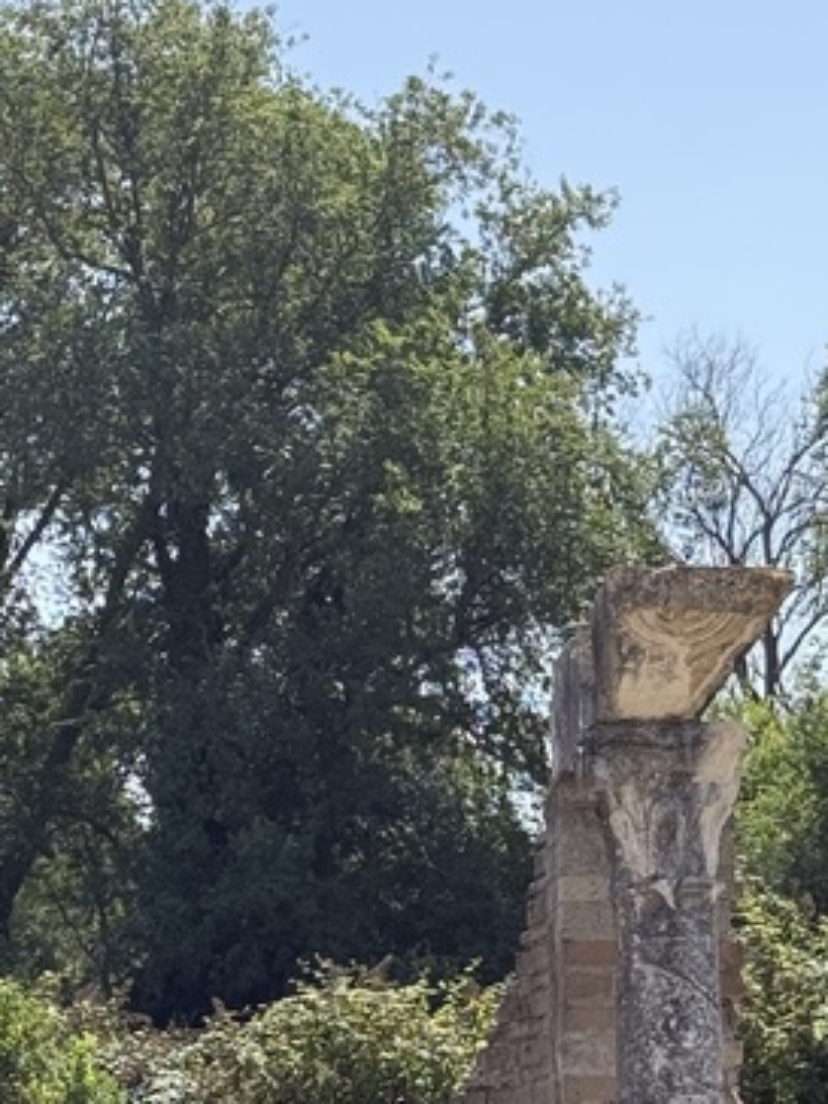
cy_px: 1095
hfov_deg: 10.9
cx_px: 161
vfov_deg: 14.4
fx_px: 4306
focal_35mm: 135
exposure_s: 1/1931
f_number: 1.78
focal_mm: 6.76
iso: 80
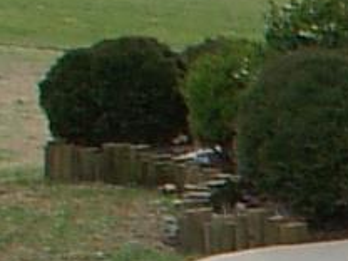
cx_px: 1041
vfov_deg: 5.1
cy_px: 497
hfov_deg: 6.4
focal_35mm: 284
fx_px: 2855
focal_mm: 5.8
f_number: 5.6
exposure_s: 1/125
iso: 100
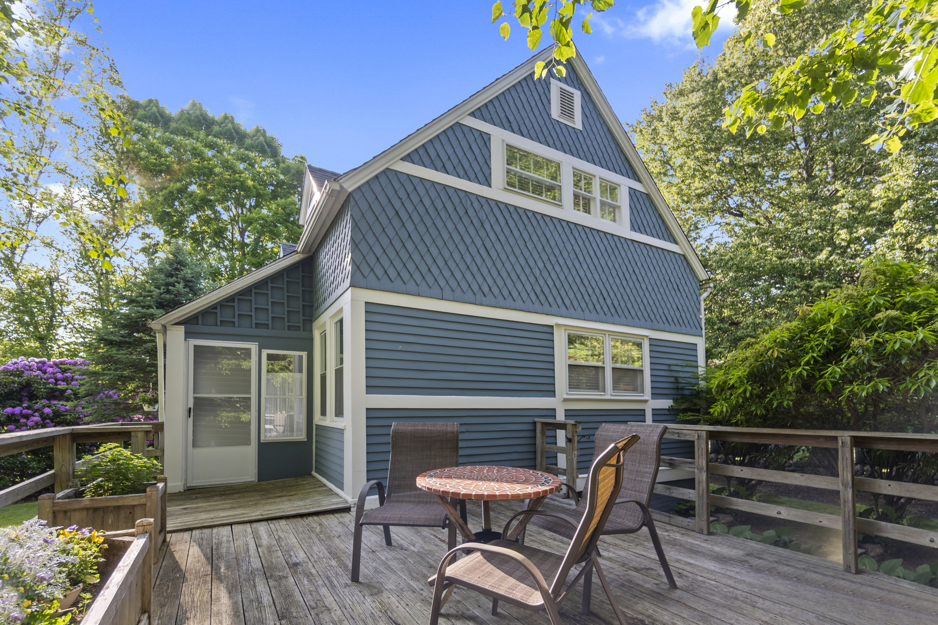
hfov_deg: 100.4
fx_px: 391
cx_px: 469
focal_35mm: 15
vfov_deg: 77.3
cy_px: 312
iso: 400
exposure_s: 1/100
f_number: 4
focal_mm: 10
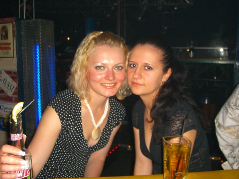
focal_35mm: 38
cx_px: 120
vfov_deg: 37.7
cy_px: 90
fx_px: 262
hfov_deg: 49.0
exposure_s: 1/60
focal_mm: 7.9
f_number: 2.8
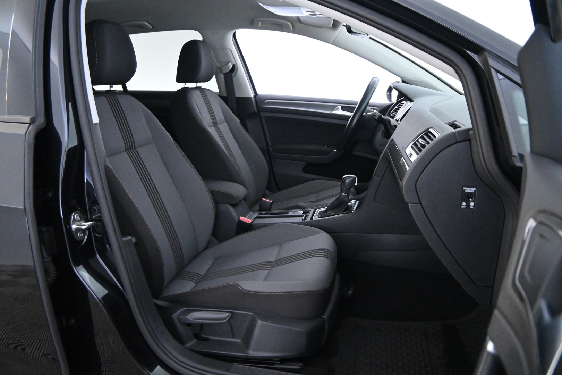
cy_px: 188
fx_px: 1171
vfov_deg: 18.2
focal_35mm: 75
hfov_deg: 27.0
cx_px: 281
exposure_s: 1/80
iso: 7200
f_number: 6.3
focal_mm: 50
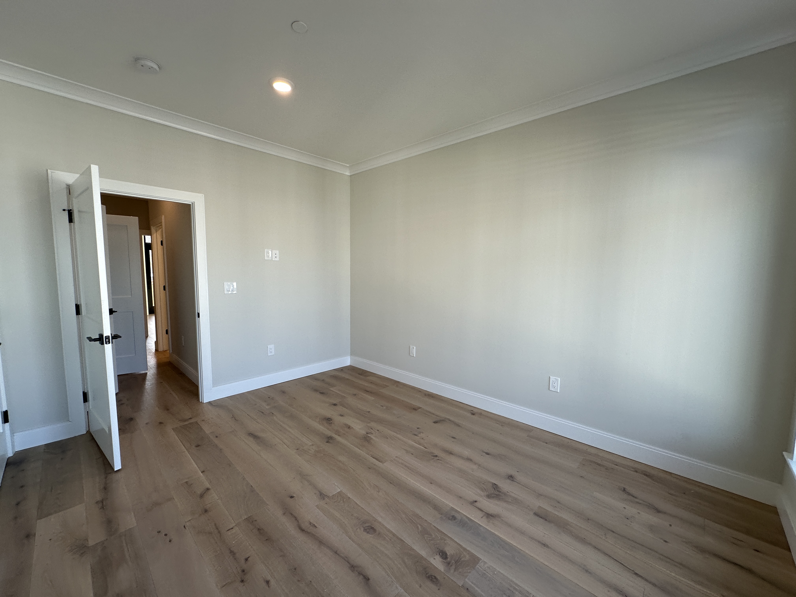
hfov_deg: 102.1
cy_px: 298
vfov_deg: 85.7
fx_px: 322
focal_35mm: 14
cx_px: 398
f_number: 2.2
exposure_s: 1/120
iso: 64
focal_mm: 2.22
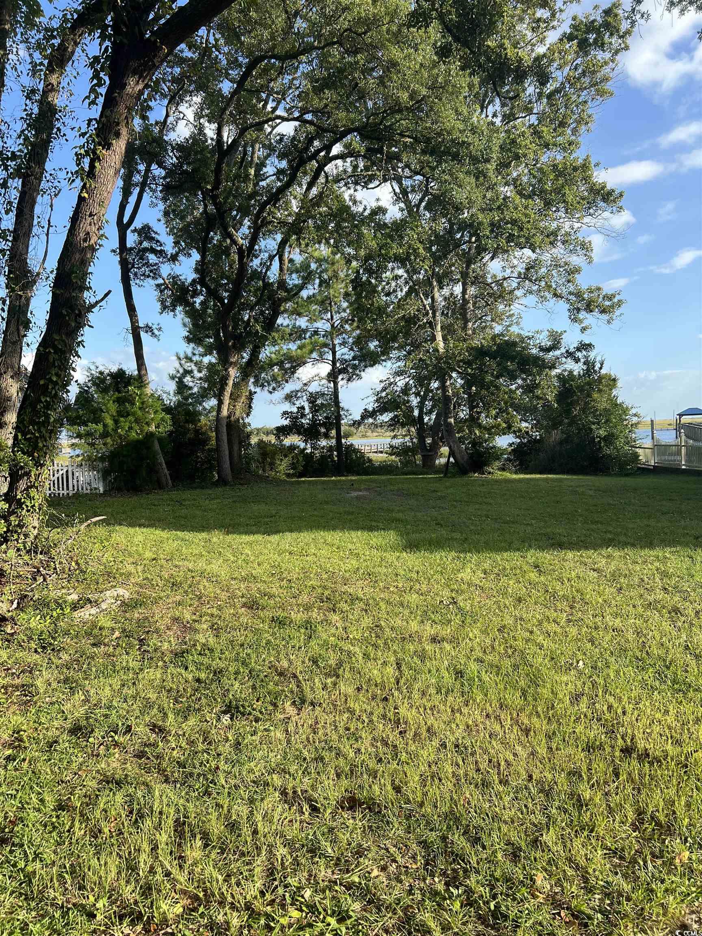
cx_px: 351
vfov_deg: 67.3
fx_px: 703
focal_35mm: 26
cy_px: 468
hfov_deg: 53.1
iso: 50
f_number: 1.5
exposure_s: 1/1224
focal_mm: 5.7
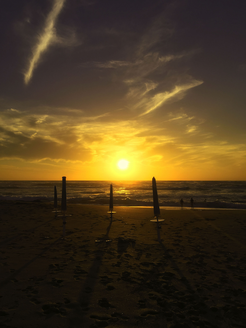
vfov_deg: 61.7
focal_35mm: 29
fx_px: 275
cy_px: 164
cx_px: 123
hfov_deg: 48.2
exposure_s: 1/1923
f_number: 2.2
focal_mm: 4.15
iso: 25
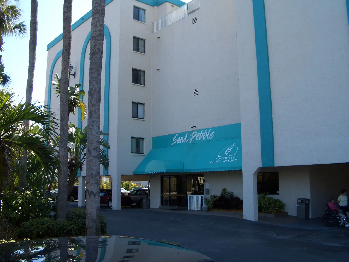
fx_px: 353
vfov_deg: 40.7
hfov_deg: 52.6
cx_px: 174
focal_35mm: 35
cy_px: 131
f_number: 4.3
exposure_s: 1/160
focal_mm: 5.8
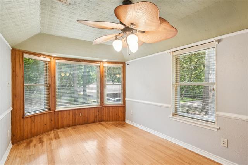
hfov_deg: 90.0
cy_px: 82
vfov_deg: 67.3
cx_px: 124
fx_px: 124
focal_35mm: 18
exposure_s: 1/25
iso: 400
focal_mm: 18
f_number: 8
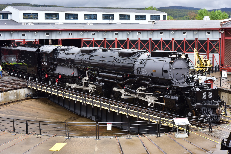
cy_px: 77
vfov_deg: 22.6
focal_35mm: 60
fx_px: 385
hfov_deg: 33.4
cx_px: 116
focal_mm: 60
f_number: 20
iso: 450
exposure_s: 1/60
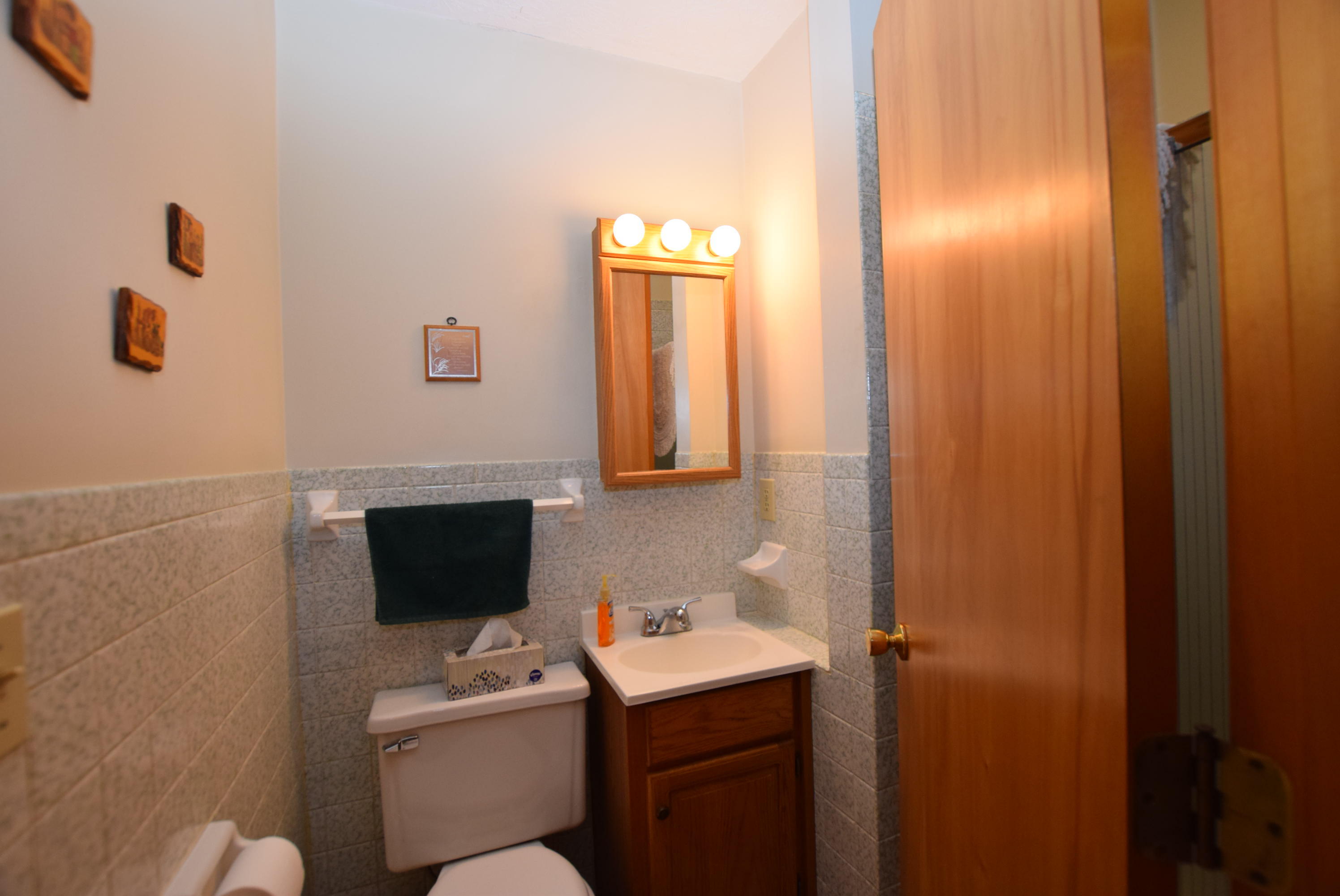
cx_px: 670
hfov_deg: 100.3
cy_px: 448
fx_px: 559
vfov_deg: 77.4
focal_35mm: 15
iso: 720
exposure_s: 1/100
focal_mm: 10
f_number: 5
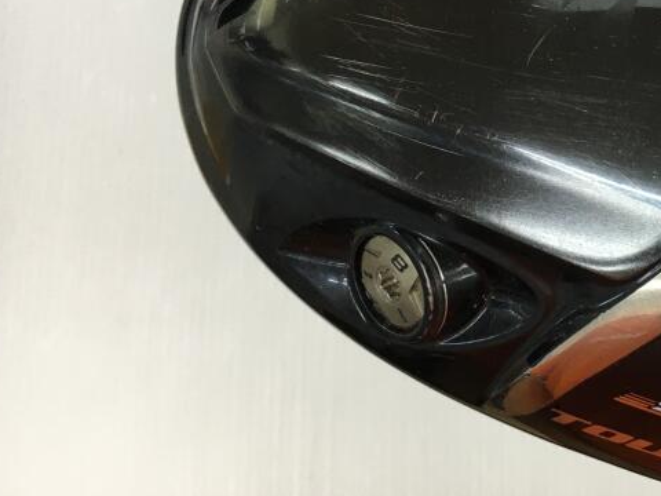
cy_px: 102
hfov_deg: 31.4
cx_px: 620
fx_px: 1108
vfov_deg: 24.8
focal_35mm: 58
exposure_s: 1/33
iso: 64
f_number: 2.2
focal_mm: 4.15
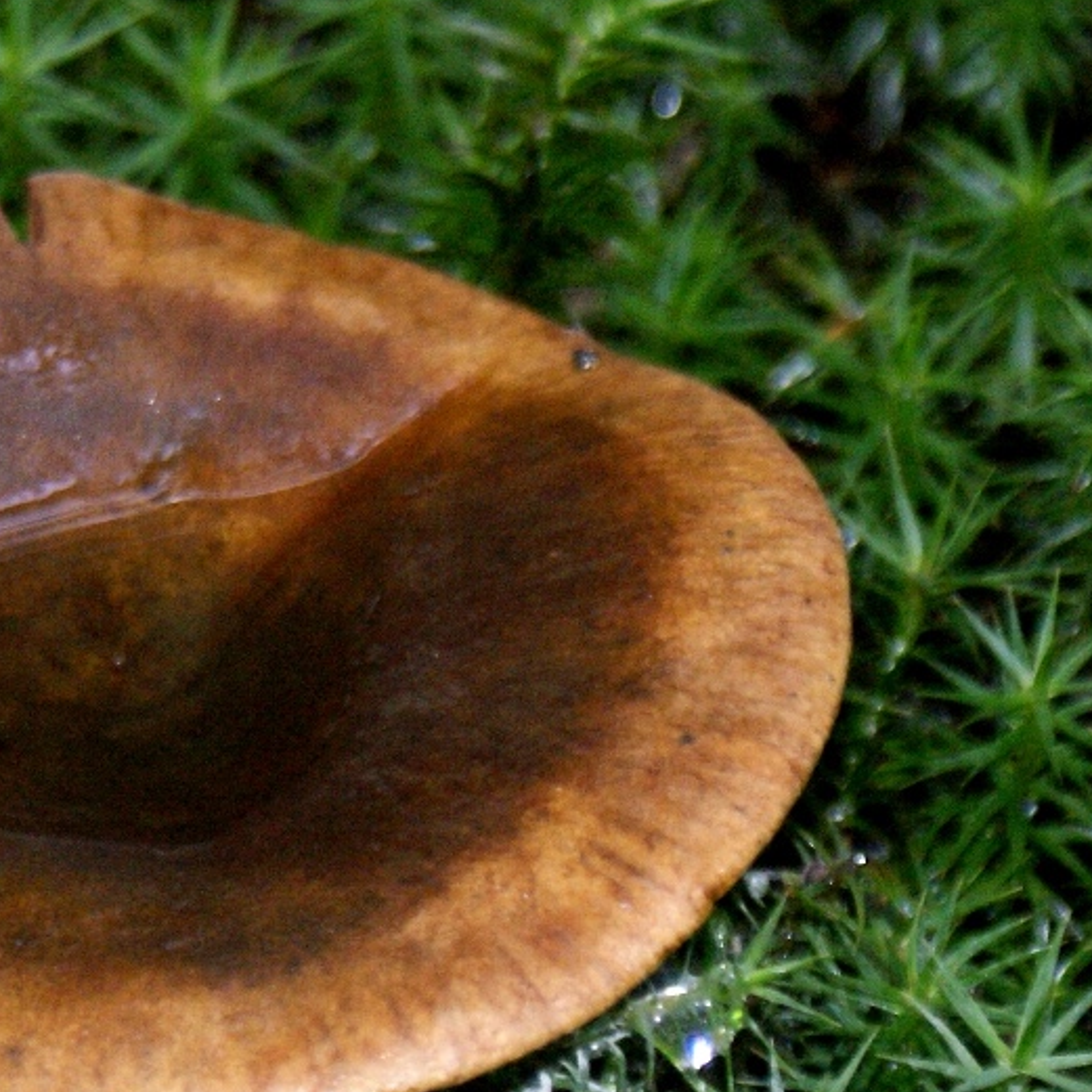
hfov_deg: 5.3
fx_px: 11849
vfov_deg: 5.3
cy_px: 996
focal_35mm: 332
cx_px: 132
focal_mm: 70
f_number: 5.6
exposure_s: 1/125
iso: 400
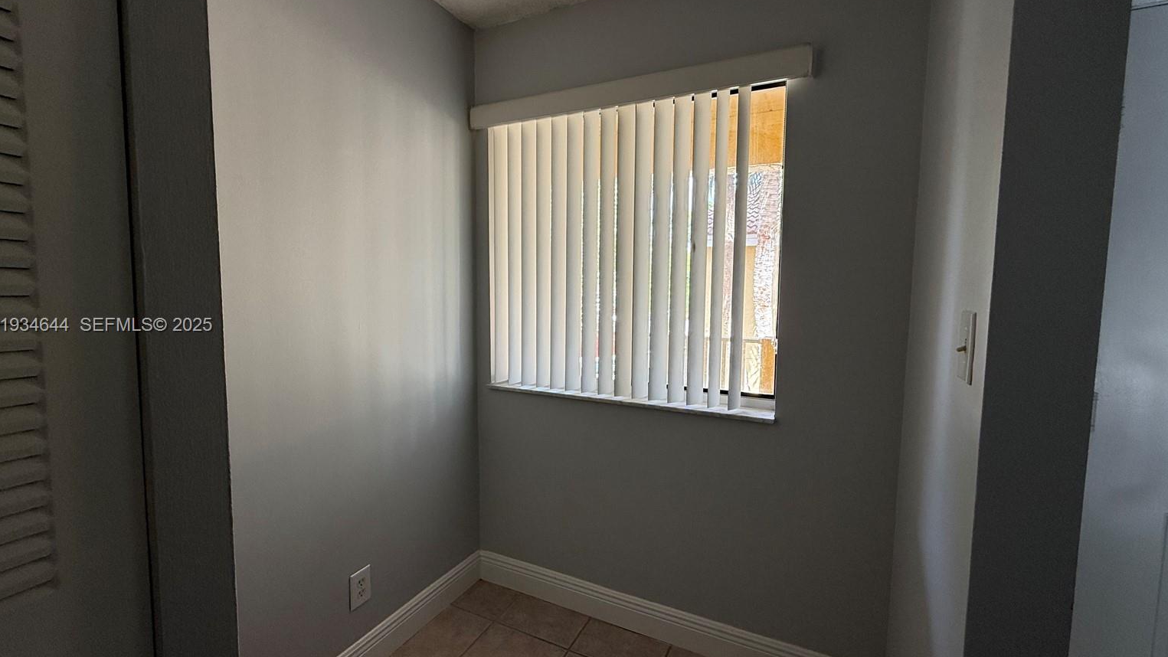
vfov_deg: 67.1
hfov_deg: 99.4
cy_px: 326
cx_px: 587
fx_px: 496
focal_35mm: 16
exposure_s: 1/99
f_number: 2.2
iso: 100
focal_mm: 2.22
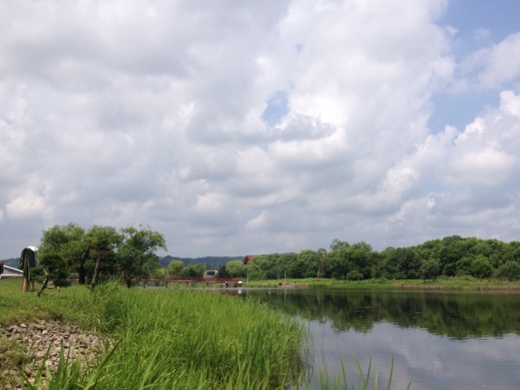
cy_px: 183
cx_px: 314
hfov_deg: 43.6
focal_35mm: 43
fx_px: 646
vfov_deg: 33.6
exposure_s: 1/3067
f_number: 2.4
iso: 50
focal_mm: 4.28
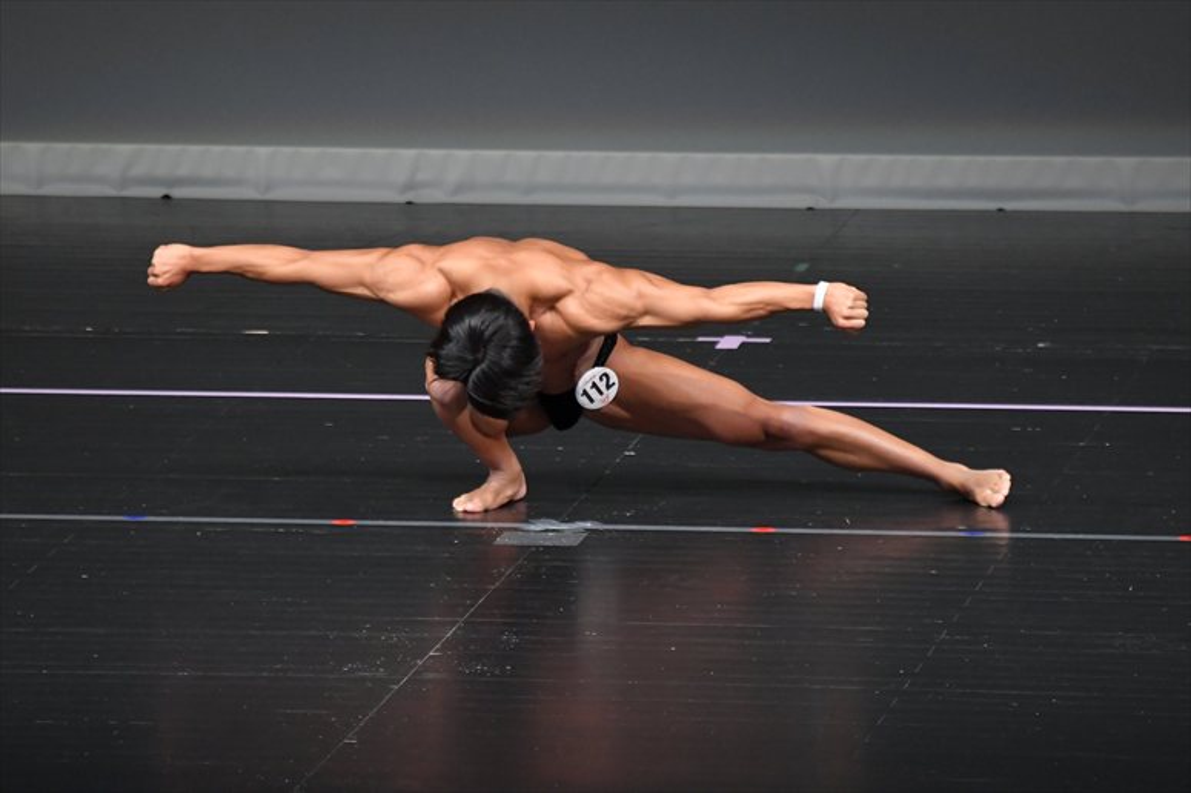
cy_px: 396
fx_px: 14880
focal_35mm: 450
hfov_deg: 4.6
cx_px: 596
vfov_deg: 3.1
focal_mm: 300
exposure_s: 1/400
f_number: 5.6
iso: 4000
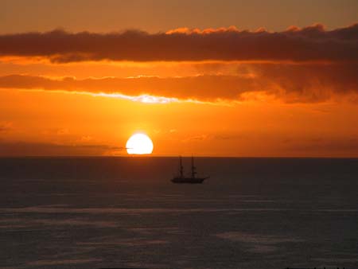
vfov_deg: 5.4
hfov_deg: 7.2
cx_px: 179
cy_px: 134
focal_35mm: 276
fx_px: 2856
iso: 100
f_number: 6.6
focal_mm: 71.2
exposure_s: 1/530
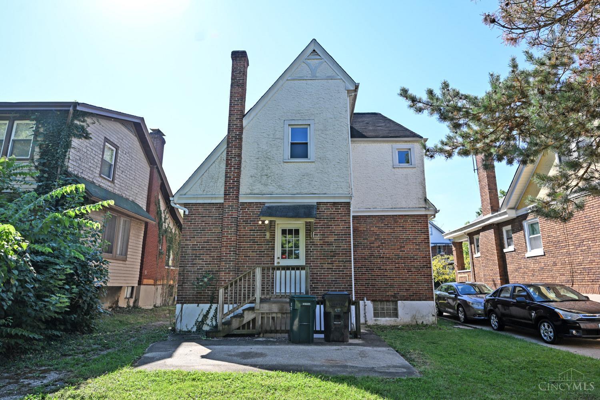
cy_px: 200
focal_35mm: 21
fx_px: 350
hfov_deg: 81.2
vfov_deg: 59.5
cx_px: 300
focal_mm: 21
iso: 125
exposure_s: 1/250
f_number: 5.6
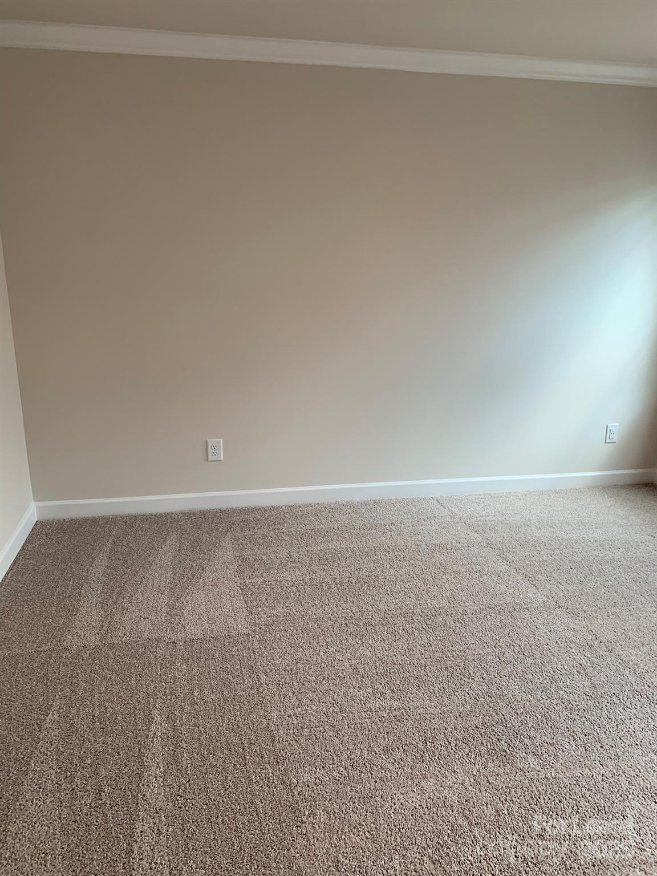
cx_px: 328
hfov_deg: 53.1
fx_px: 658
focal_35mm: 26
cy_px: 438
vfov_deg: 67.3
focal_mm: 4.25
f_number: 1.8
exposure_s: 1/120
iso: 100
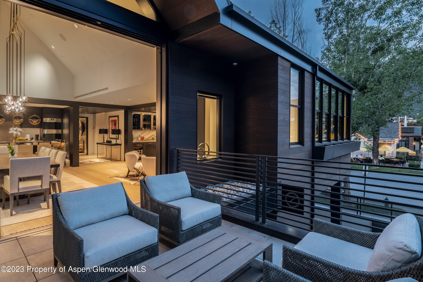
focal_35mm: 19
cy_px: 141
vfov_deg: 64.6
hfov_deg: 86.9
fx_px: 223
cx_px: 212
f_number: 13
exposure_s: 1/8
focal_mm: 19
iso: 100
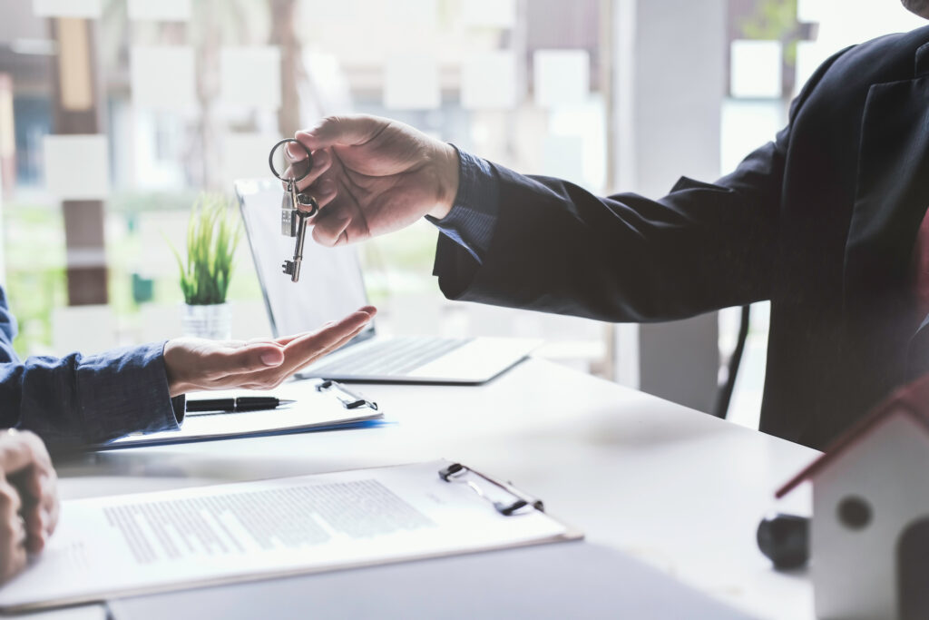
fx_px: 1368
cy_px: 310
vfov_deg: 25.5
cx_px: 464
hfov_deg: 37.5
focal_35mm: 53
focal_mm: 35
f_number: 2.8
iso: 160
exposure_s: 1/100
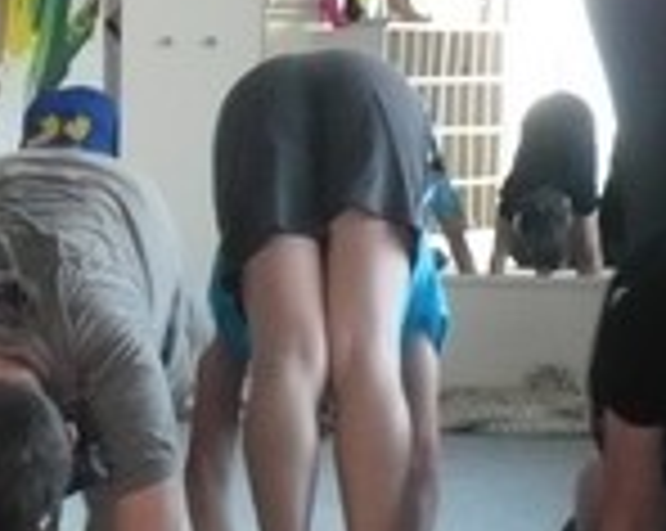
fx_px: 4685
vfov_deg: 6.5
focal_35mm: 238
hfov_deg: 7.9
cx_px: -459
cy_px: 220
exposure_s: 1/30
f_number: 3.7
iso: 320
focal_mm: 9.9
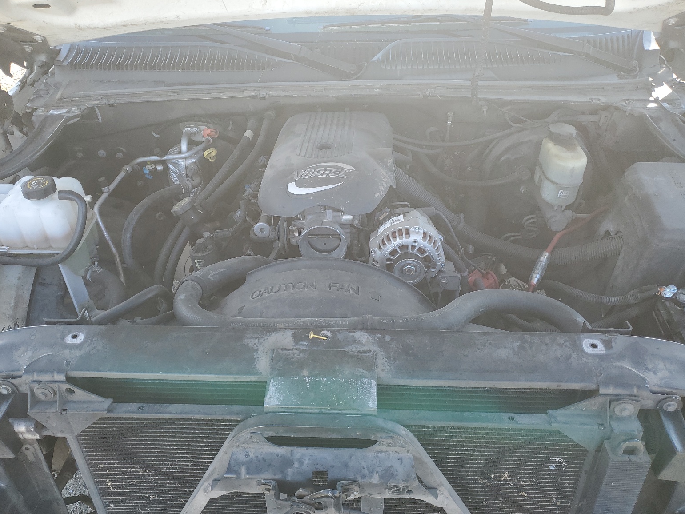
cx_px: 331
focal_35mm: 27
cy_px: 254
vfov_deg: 51.4
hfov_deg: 65.3
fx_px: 534
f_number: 1.5
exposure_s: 1/256
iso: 50
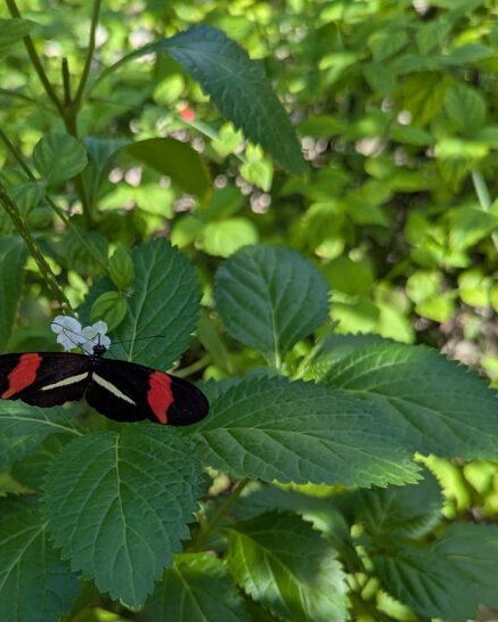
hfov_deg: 33.2
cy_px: 417
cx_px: 101
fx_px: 810
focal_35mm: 44
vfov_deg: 41.4
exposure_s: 1/201
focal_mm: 6.81
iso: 47
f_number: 1.85
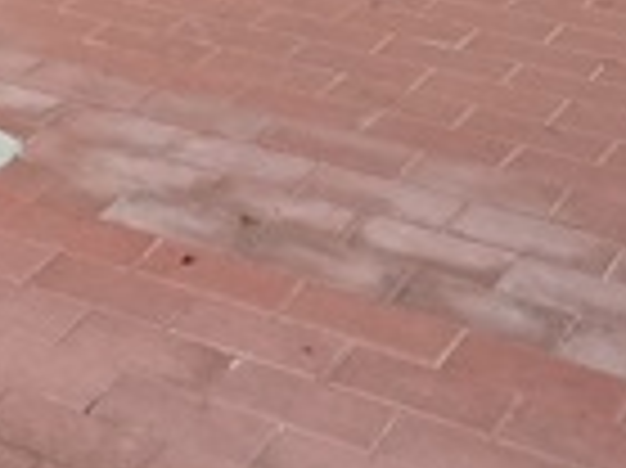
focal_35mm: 115
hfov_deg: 15.4
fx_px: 2078
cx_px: -392
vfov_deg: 12.3
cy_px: -230
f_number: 1.8
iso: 50
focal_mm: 4.65
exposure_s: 1/1855
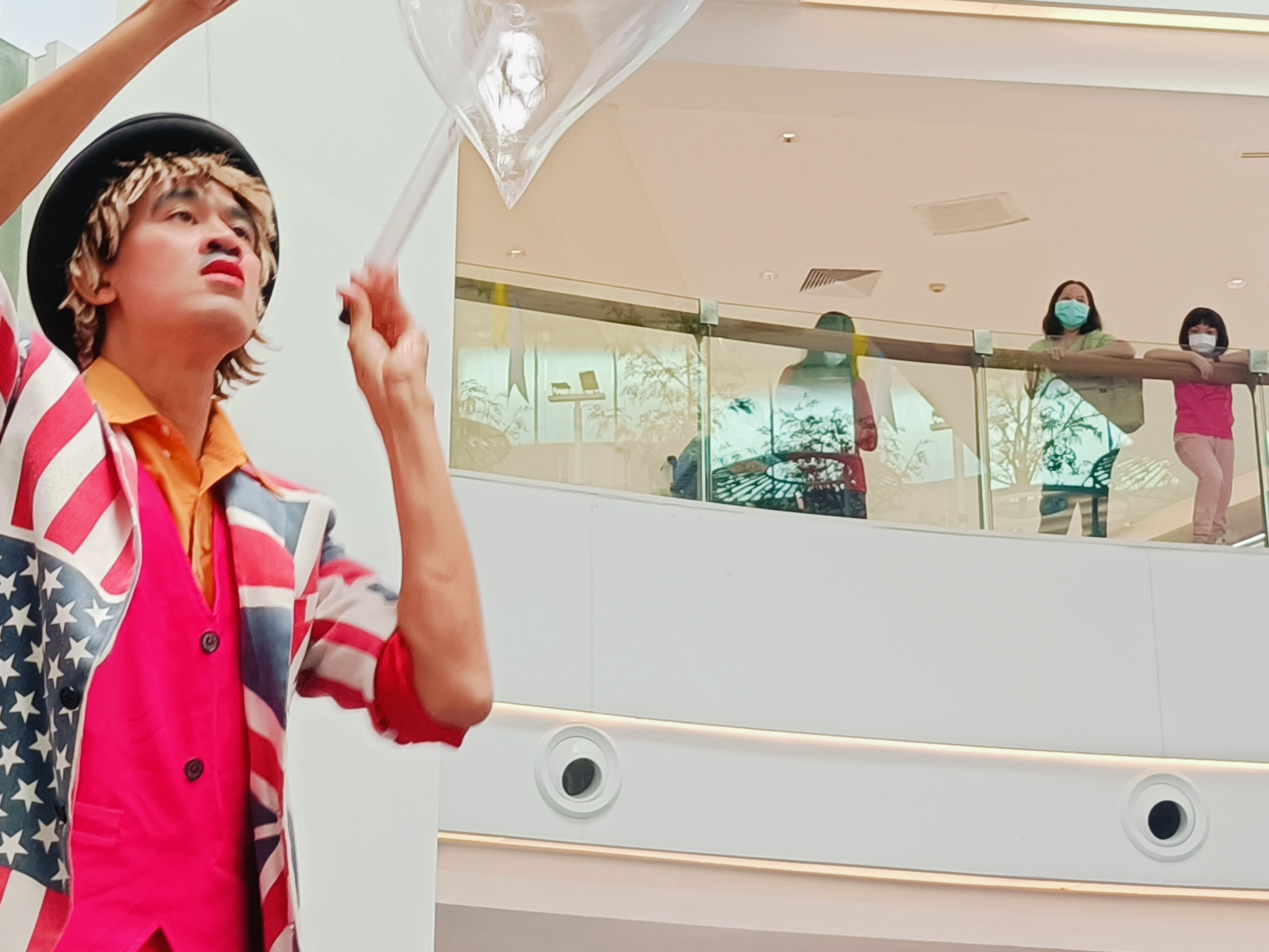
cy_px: 241
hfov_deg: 25.9
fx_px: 2750
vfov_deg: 19.5
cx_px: 460
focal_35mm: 75
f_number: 1.7
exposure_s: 1/50
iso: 227
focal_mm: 4.7
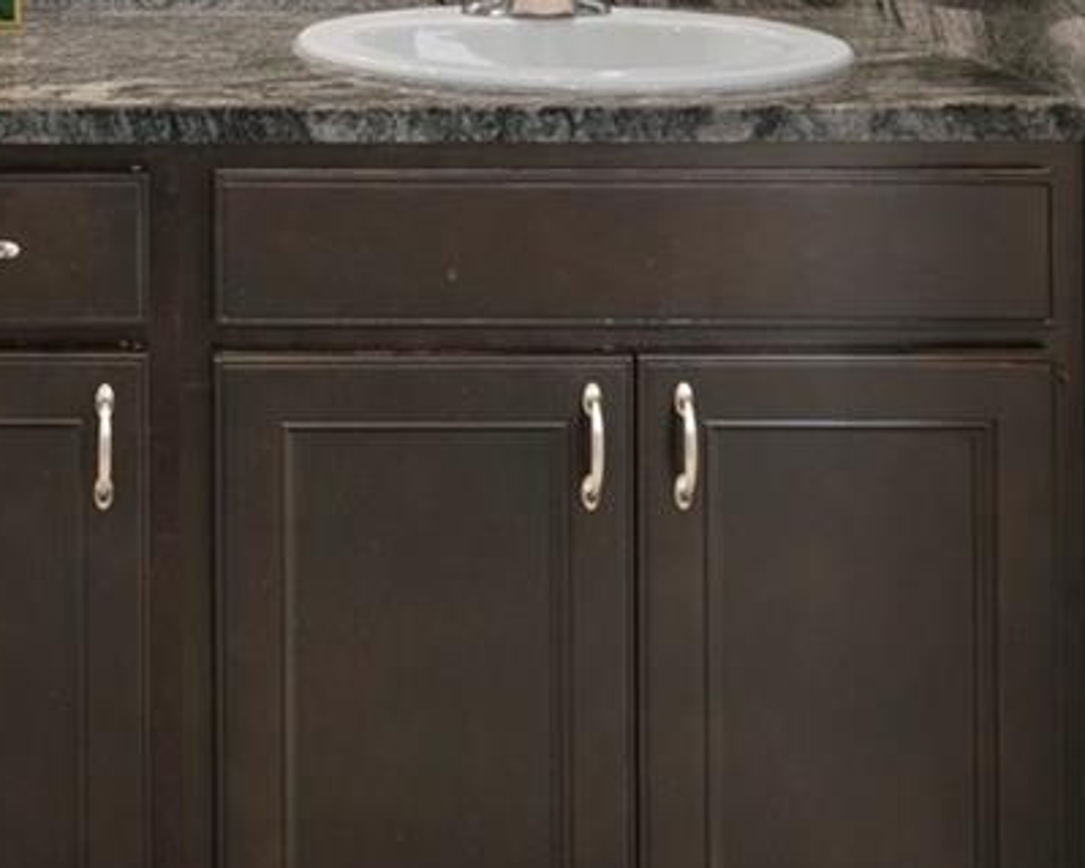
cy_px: -256
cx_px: 49
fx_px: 2055
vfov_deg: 21.6
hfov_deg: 28.1
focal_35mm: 64
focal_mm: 17
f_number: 8
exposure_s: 1/2.5
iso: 320
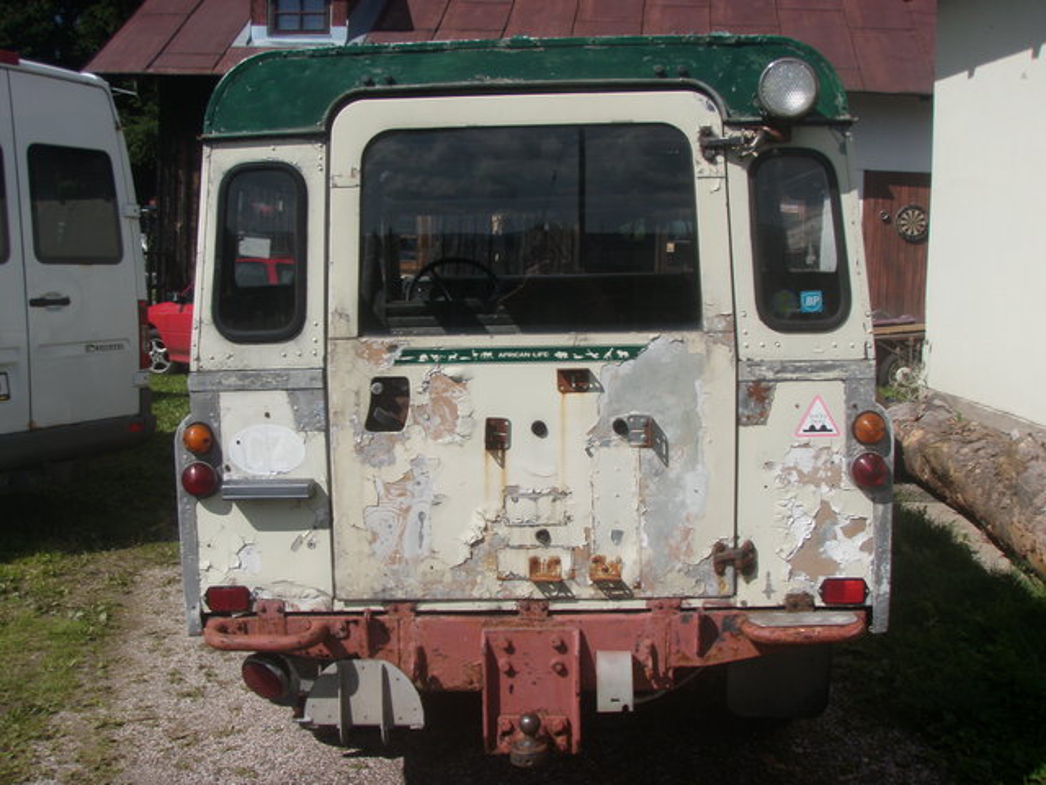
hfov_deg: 49.0
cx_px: 523
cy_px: 392
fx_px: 1148
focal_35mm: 38
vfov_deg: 37.7
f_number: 6.3
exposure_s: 1/640
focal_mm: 6.7
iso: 80
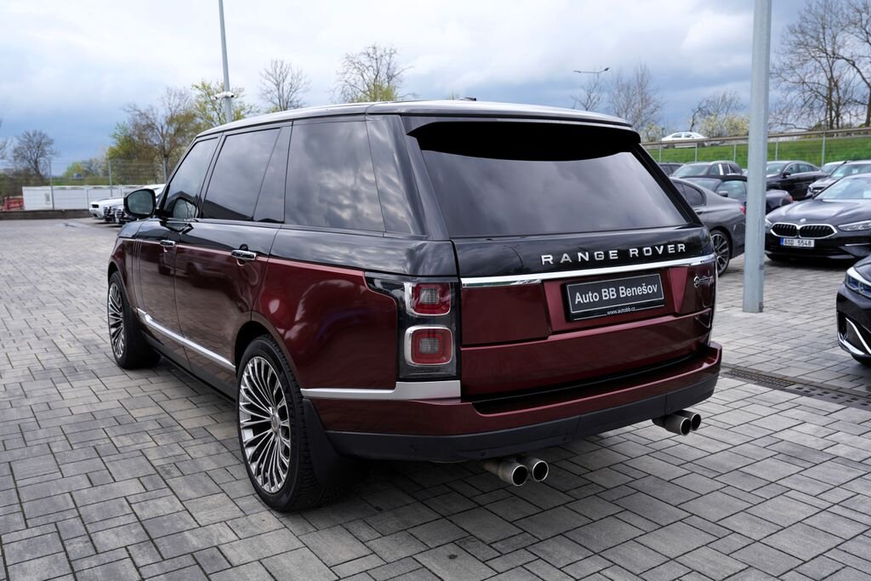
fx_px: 726
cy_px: 290
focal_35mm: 30
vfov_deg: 43.6
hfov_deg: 61.9
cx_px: 436
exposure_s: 1/200
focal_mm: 30
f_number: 7.1
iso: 100
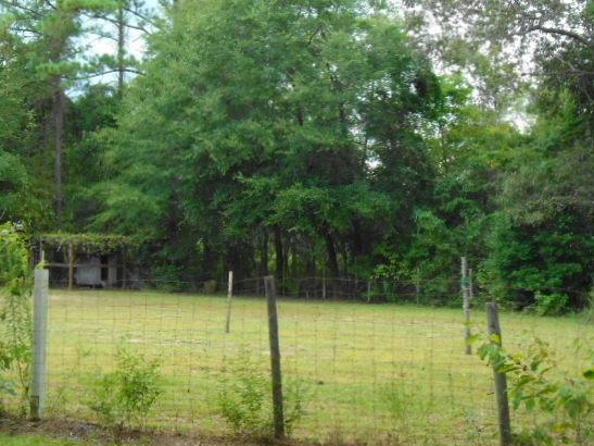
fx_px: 1064
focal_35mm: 62
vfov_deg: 23.6
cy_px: 209
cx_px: 304
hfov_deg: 31.2
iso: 400
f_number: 3.9
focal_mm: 9.5
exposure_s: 1/125
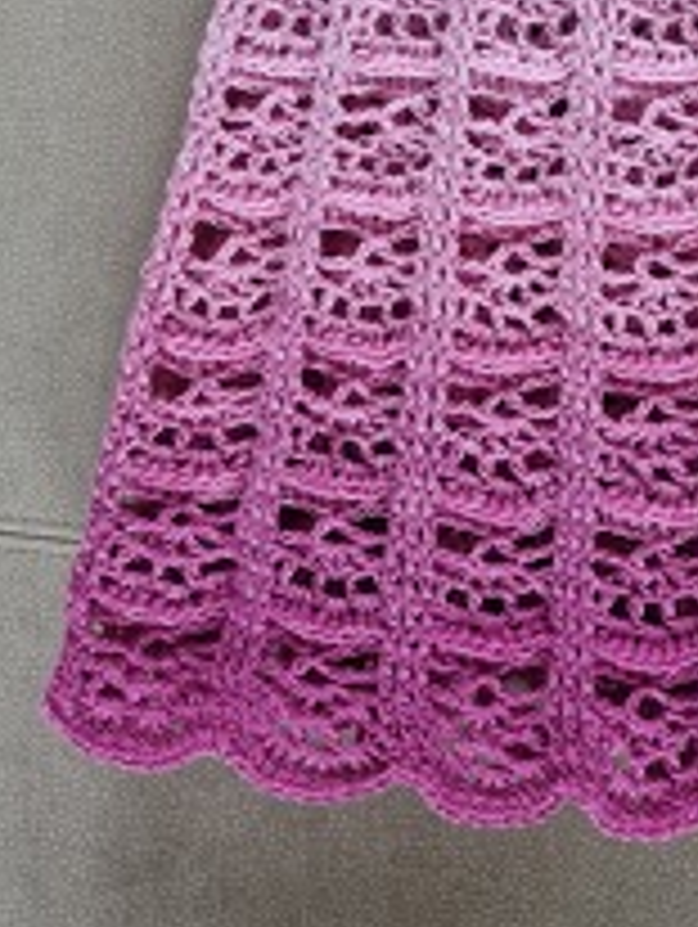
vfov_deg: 33.1
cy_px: -40
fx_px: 1395
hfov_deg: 26.2
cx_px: 743
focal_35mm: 52
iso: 640
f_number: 1.8
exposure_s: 1/40
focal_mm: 5.4
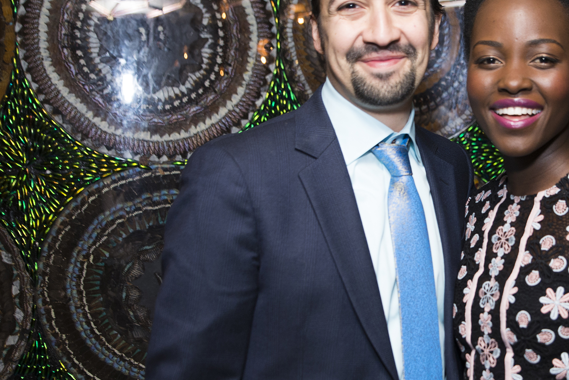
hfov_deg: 30.9
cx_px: 470
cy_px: 240
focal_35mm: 63
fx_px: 996
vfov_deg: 21.5
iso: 640
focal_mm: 30
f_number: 2.8
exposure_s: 1/200
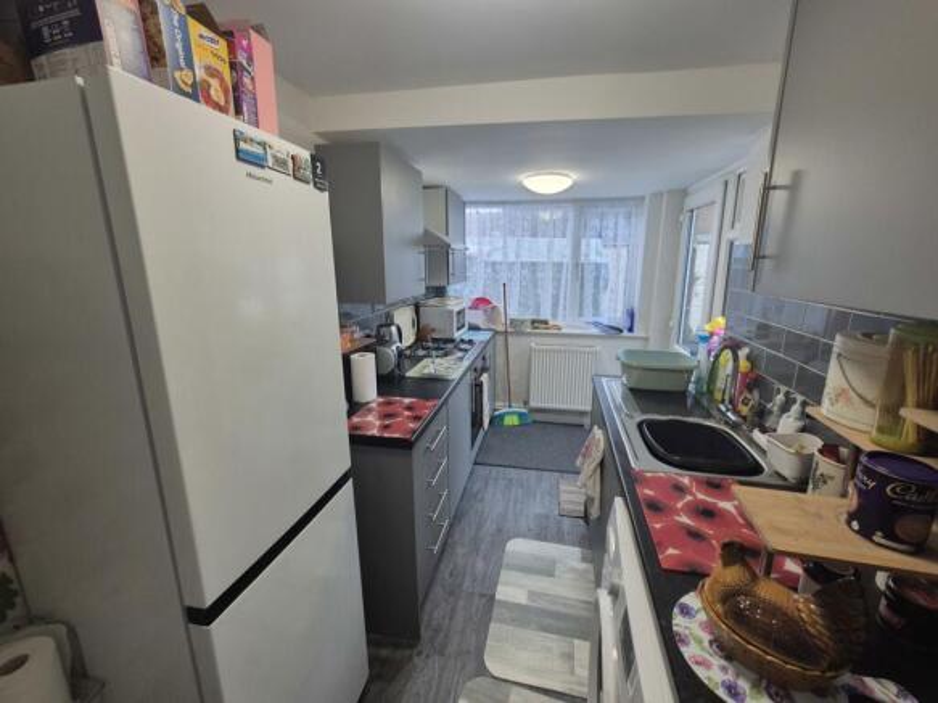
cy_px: 352
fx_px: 352
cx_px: 469
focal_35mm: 13
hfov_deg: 106.2
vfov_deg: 89.9
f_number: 2.2
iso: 100
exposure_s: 1/50
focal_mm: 2.2
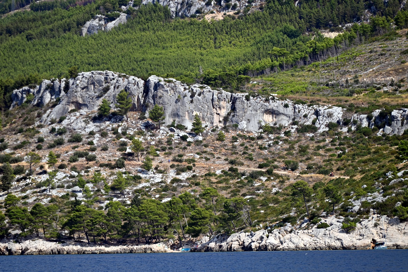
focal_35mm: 300
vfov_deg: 4.6
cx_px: 204
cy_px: 136
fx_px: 3400
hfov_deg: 6.9
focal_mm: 300
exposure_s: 1/1000
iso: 200
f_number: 5.6
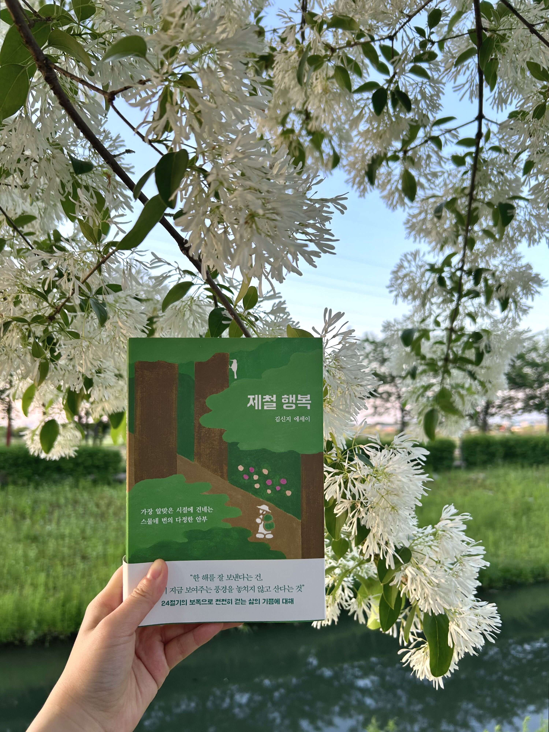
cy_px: 366
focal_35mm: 26
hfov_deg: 53.1
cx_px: 274
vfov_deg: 67.3
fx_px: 550
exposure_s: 1/121
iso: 50
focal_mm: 5.7
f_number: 1.5
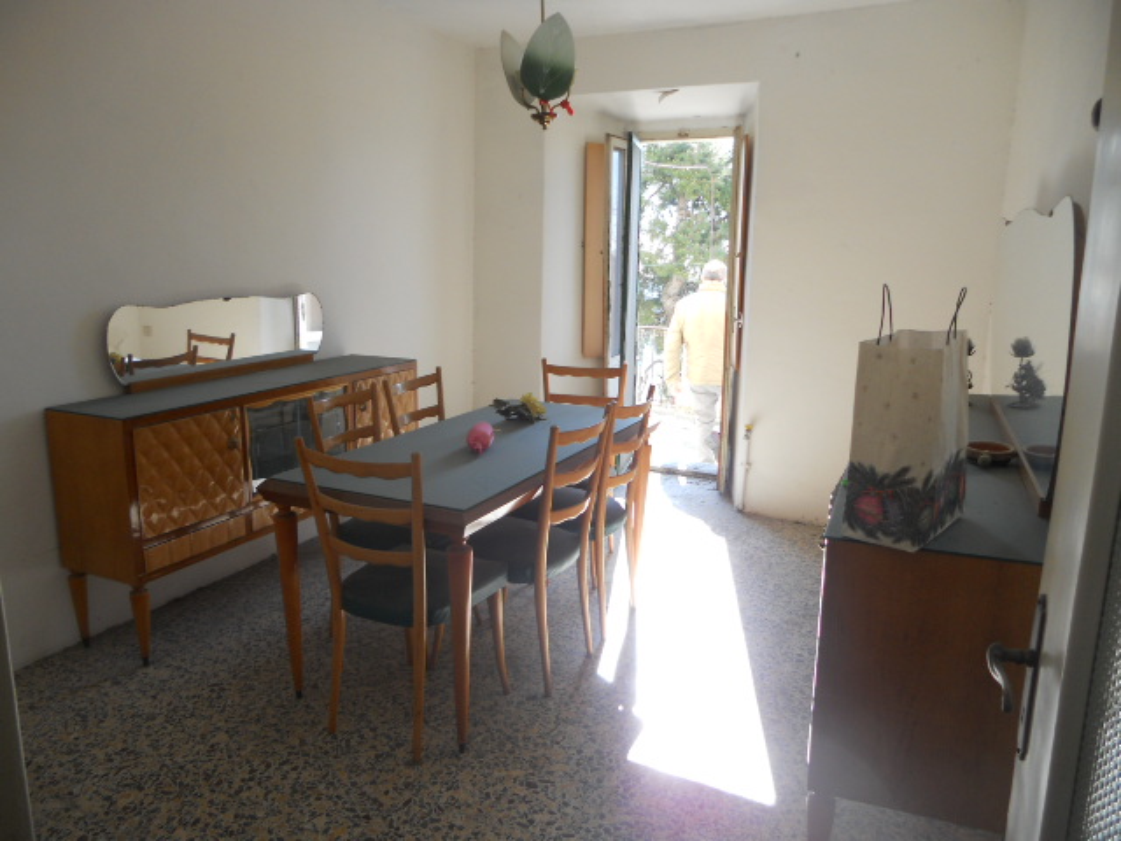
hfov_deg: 65.3
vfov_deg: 51.4
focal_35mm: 27
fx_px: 874
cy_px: 420
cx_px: 560
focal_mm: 4.9
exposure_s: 1/80
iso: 80
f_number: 3.2
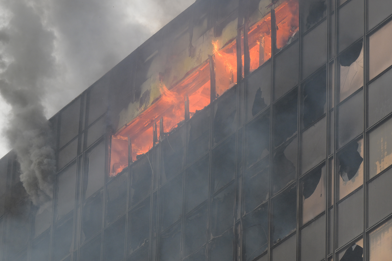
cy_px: 131
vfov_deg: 4.6
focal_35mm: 301
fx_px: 3277
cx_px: 196
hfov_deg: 6.8
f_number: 4
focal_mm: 200
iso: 500
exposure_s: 1/1250
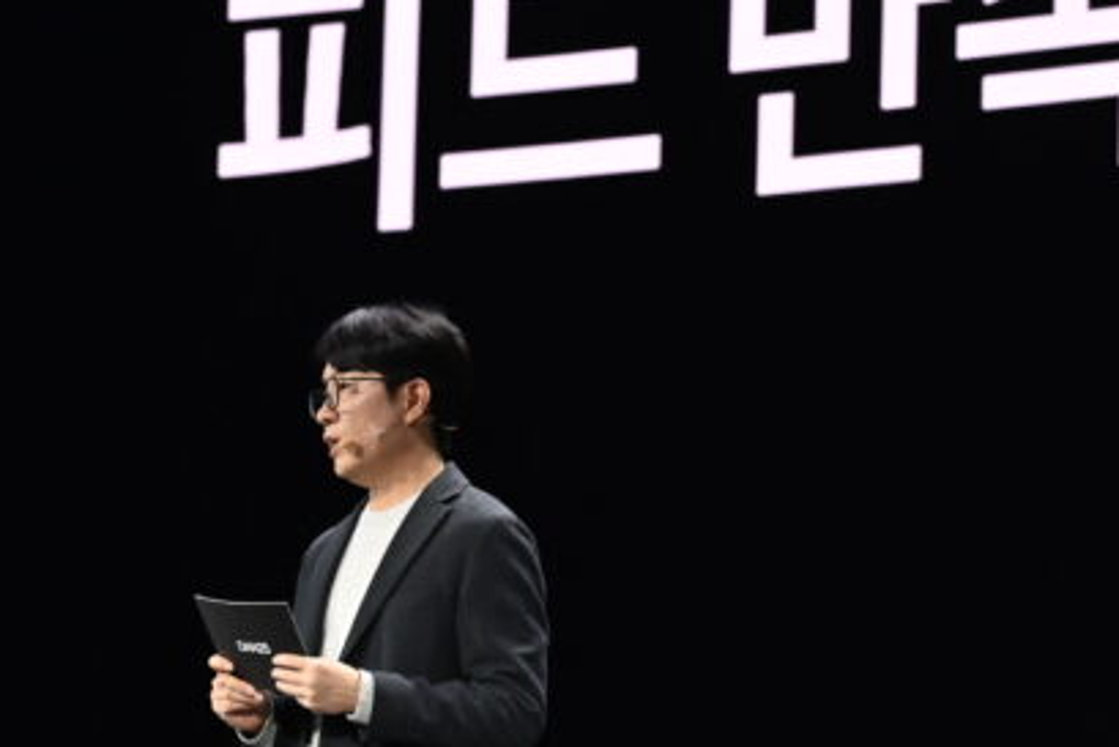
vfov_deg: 5.6
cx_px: 736
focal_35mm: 244
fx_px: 7587
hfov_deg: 8.4
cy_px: 223
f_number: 4
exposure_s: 1/400
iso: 1600
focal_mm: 120
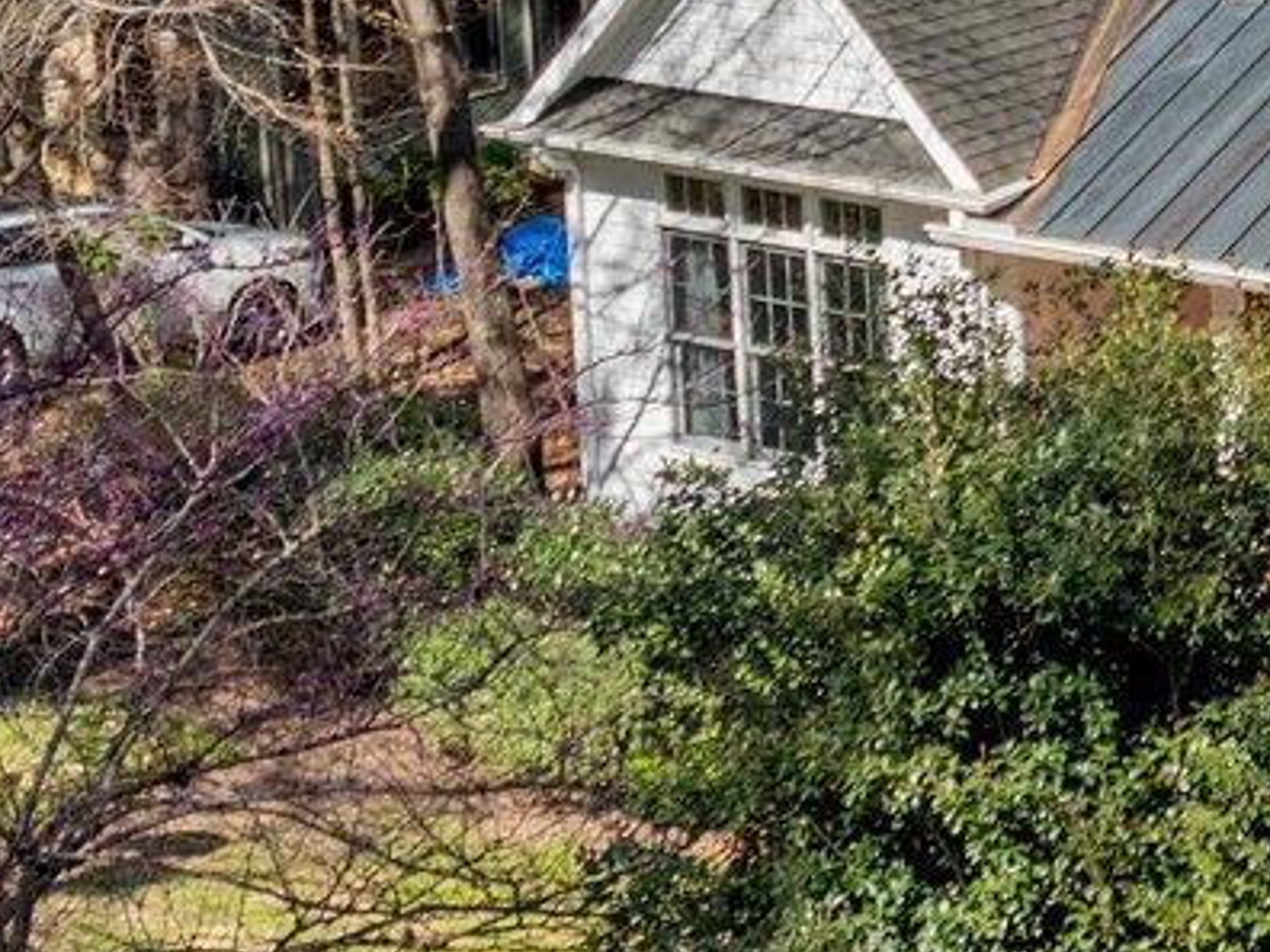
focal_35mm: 124
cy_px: -46
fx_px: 4549
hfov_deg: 15.0
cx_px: 1770
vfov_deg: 11.8
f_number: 2.8
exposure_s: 1/2500
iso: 190
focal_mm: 12.29
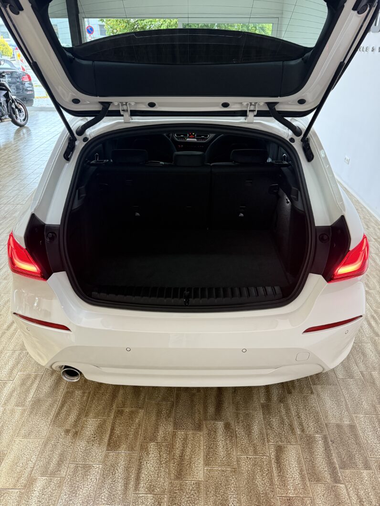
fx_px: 351
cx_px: 190
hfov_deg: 56.8
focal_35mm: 24
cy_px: 253
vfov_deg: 71.6
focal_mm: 6.76
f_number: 1.78
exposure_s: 1/50
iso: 500
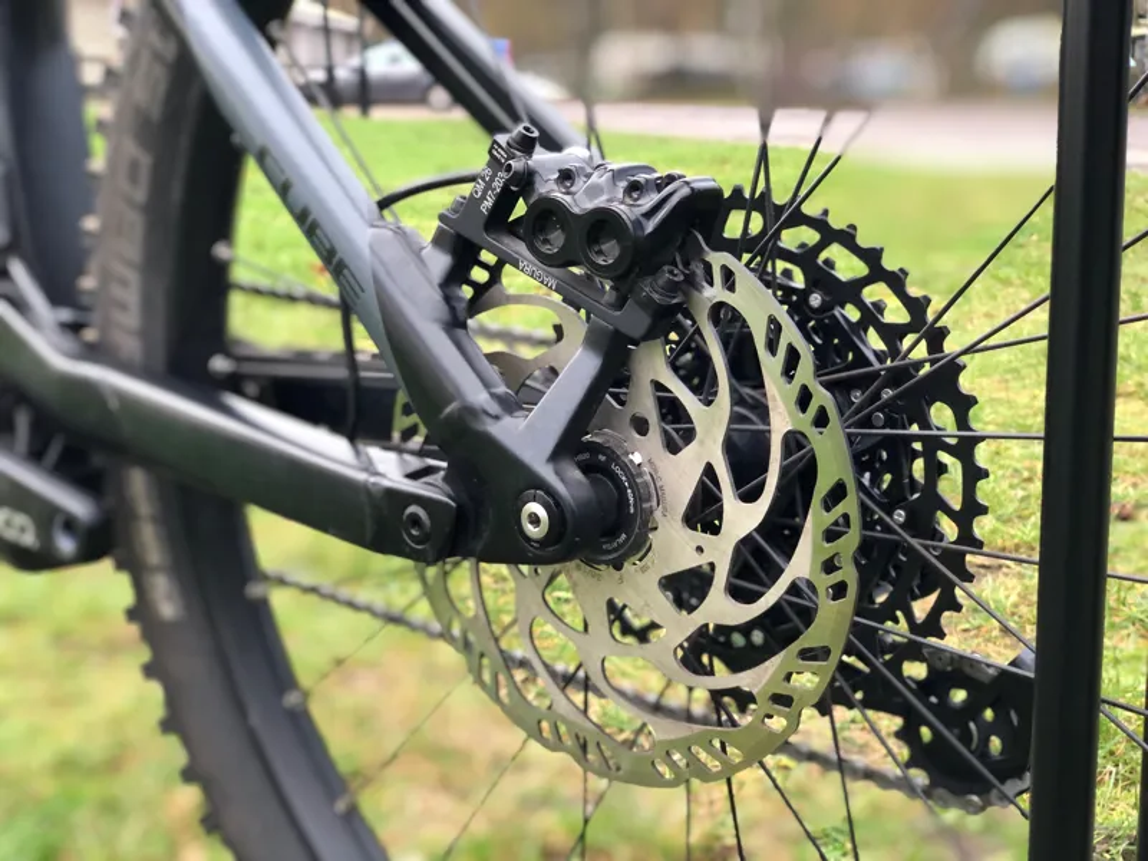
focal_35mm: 52
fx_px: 1725
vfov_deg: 28.0
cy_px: 430
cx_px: 574
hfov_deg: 36.8
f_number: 2.4
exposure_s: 1/60
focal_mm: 6
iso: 100
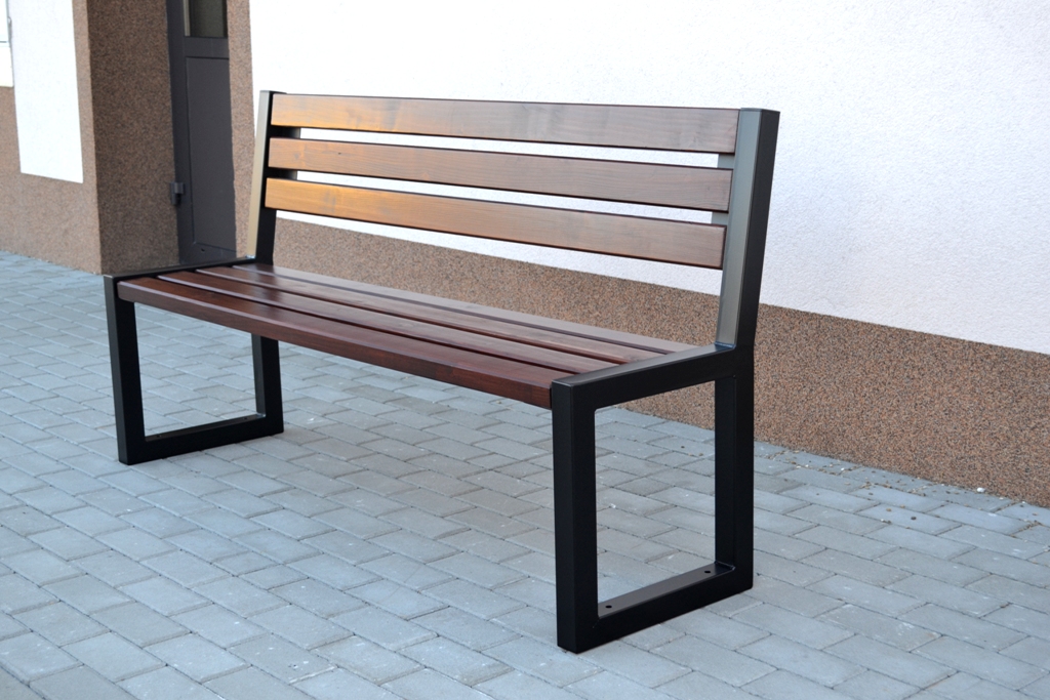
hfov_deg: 37.8
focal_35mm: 52
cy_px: 350
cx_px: 525
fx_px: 1531
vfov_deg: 25.8
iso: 400
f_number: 5
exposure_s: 1/100
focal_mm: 35
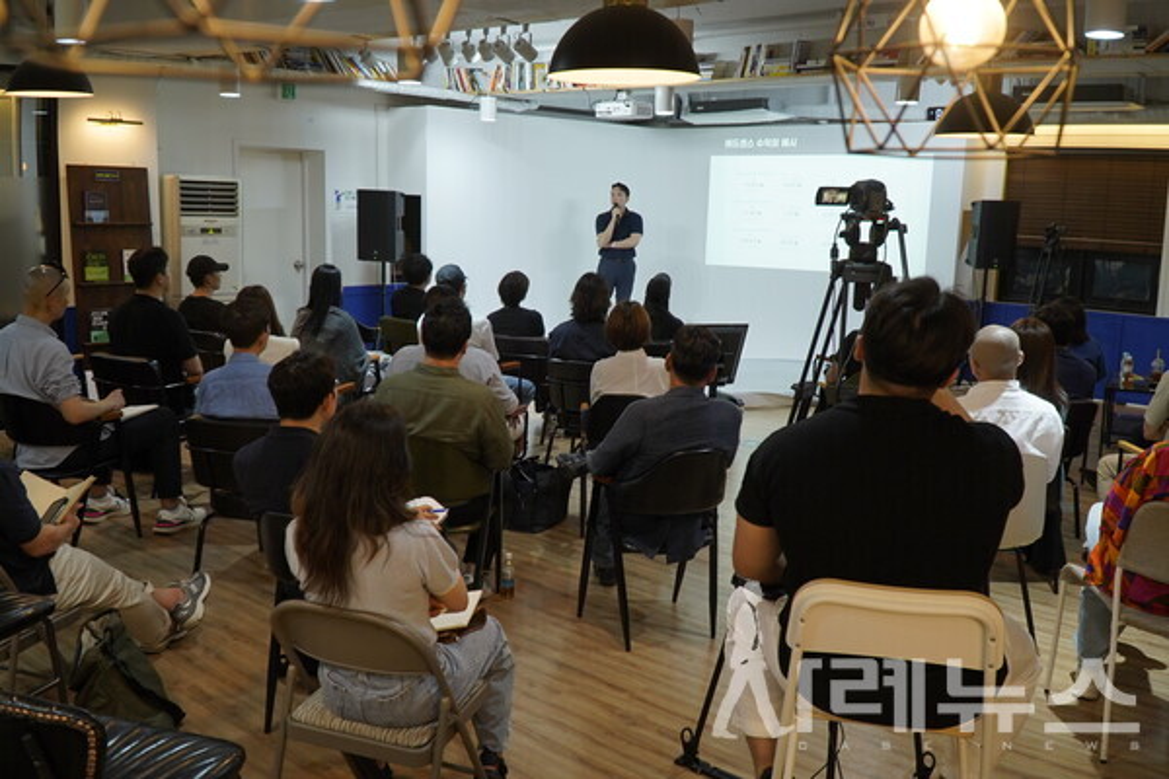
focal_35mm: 30
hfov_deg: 61.9
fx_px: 974
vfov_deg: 43.6
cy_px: 390
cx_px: 584
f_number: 4
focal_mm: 20
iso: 500
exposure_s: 1/125
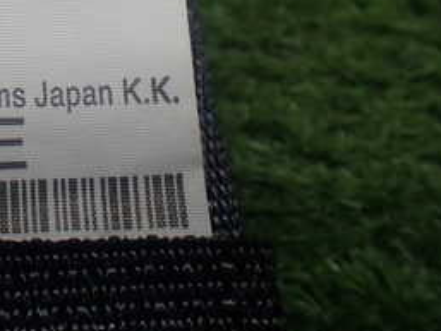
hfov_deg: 25.4
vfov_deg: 20.4
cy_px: 2
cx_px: -63
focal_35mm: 70
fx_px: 892
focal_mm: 5.4
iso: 200
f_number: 2.3
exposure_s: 1/125
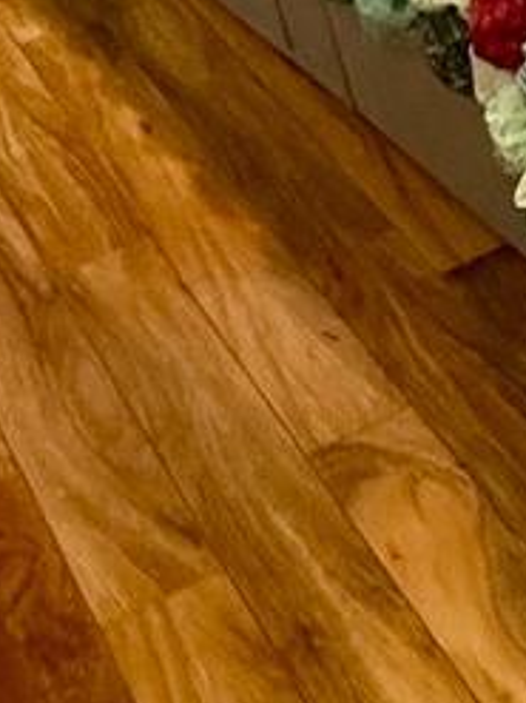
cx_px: 955
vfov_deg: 22.3
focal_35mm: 87
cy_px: 179
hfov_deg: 14.8
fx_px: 1764
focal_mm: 2.22
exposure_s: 1/60
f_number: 2.2
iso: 800
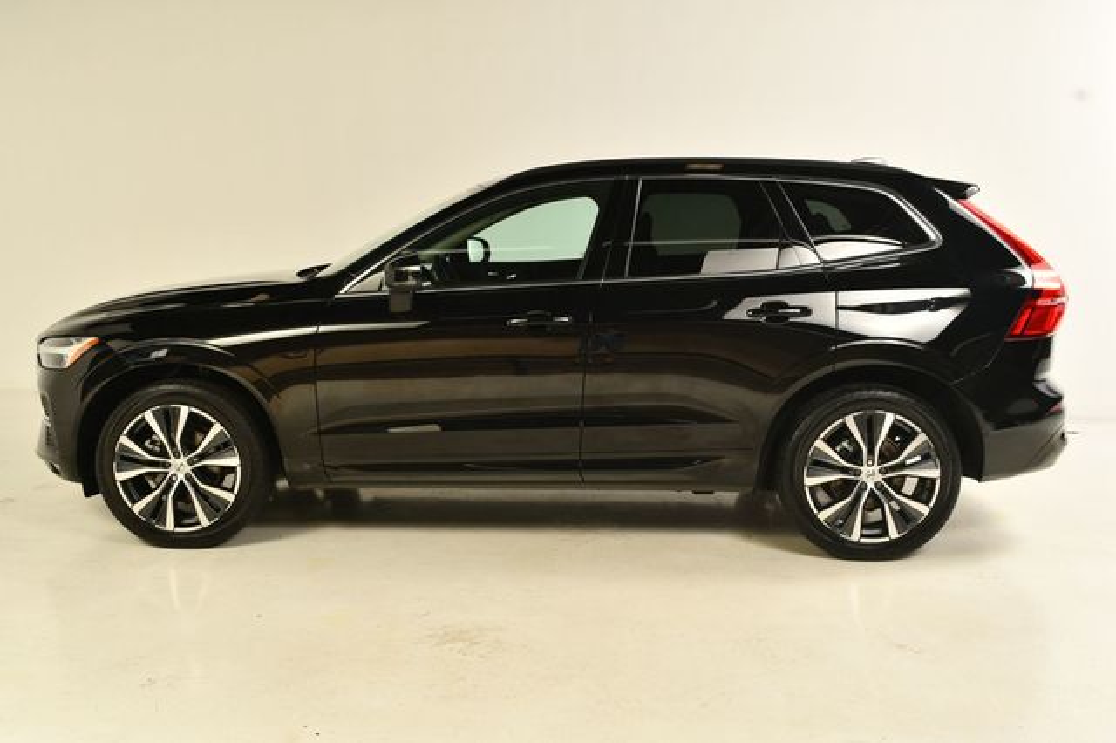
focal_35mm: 36
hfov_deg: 53.2
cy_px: 372
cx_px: 558
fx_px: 1115
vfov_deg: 36.8
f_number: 9
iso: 100
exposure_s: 1/160
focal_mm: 24
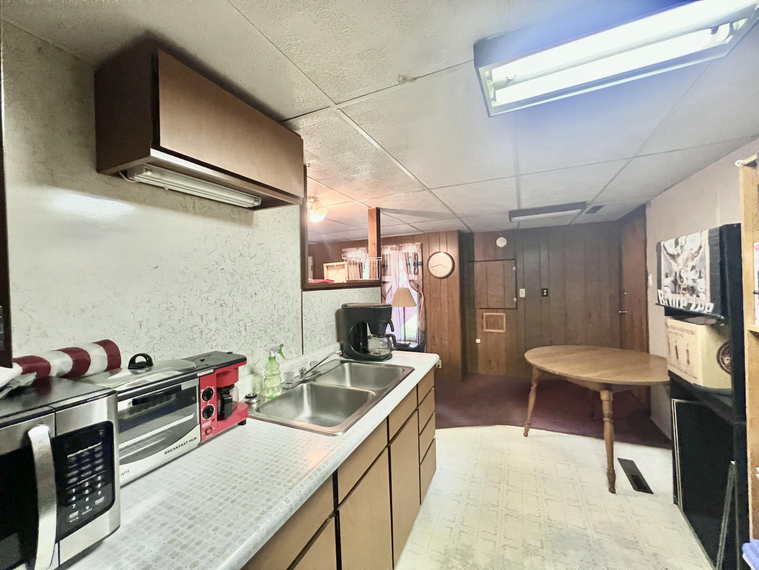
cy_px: 285
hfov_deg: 106.2
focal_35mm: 13
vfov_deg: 89.9
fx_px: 285
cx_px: 380
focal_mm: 1.57
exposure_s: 1/60
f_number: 1.8
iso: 500
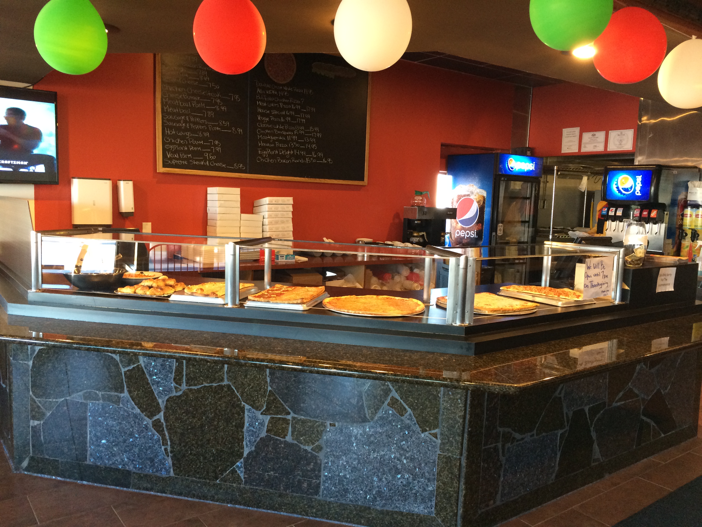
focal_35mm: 29
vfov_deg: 48.2
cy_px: 264
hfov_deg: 61.7
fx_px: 588
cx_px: 351
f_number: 2.2
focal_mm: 4.15
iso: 160
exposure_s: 1/30
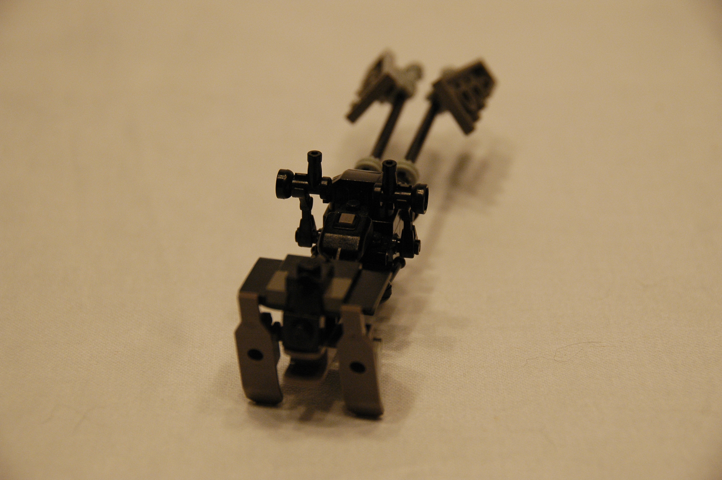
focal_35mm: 120
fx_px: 2405
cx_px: 361
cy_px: 240
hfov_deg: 17.1
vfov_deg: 11.4
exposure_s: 1/40
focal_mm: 80
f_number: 5.6
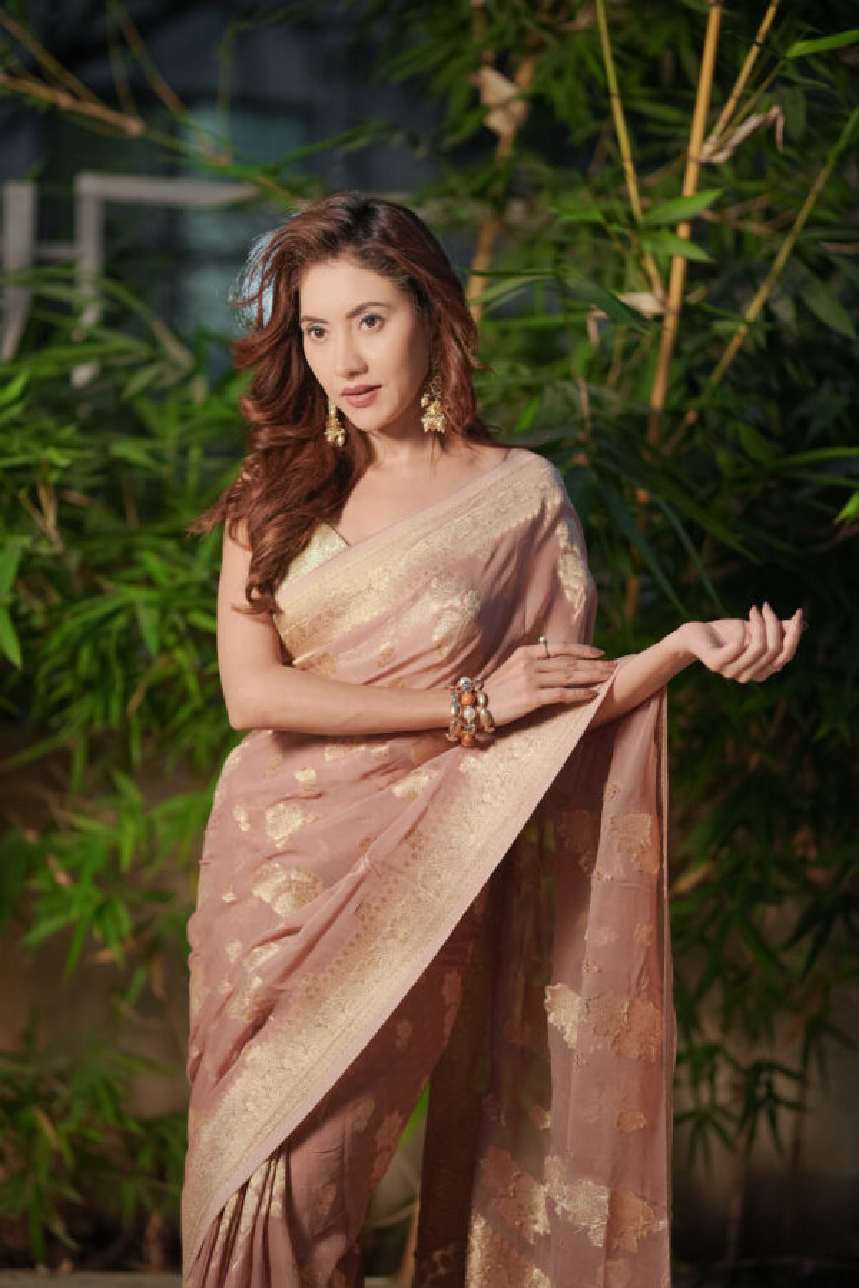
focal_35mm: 85
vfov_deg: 23.9
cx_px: 430
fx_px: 3042
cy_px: 644
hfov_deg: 16.1
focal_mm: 85
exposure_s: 1/640
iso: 640
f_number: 1.4
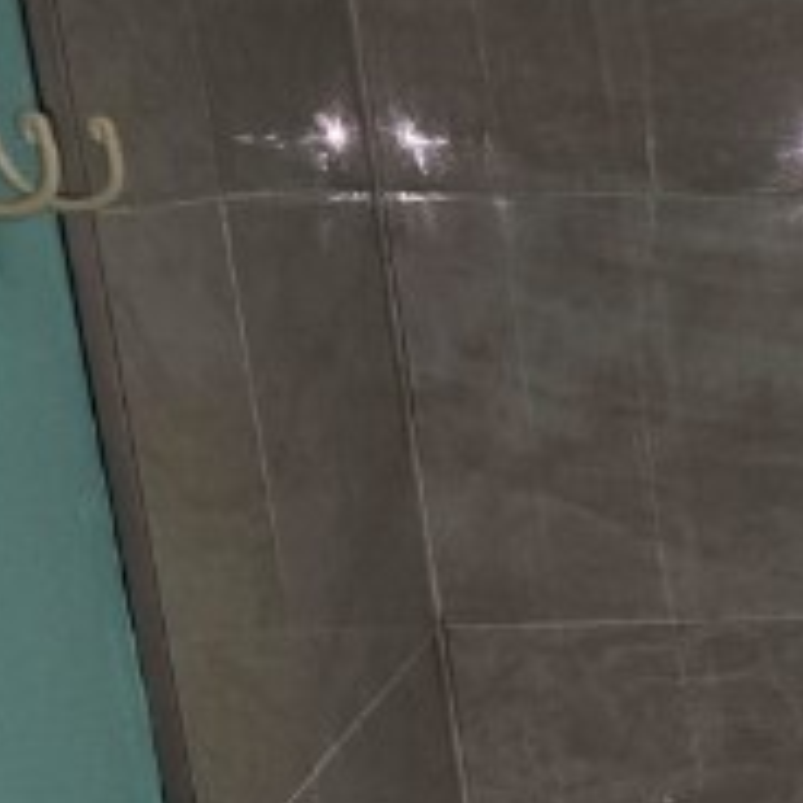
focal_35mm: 113
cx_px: 2204
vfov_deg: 14.8
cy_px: 1026
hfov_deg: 11.3
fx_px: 2966
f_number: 1.7
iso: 40
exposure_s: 1/60
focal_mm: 6.3
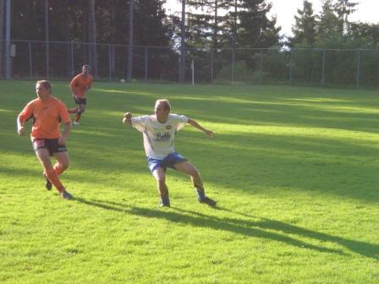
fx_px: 1150
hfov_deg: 18.7
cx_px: 190
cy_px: 142
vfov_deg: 14.1
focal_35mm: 105
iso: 251
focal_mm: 17.3
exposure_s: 1/250
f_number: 5.7
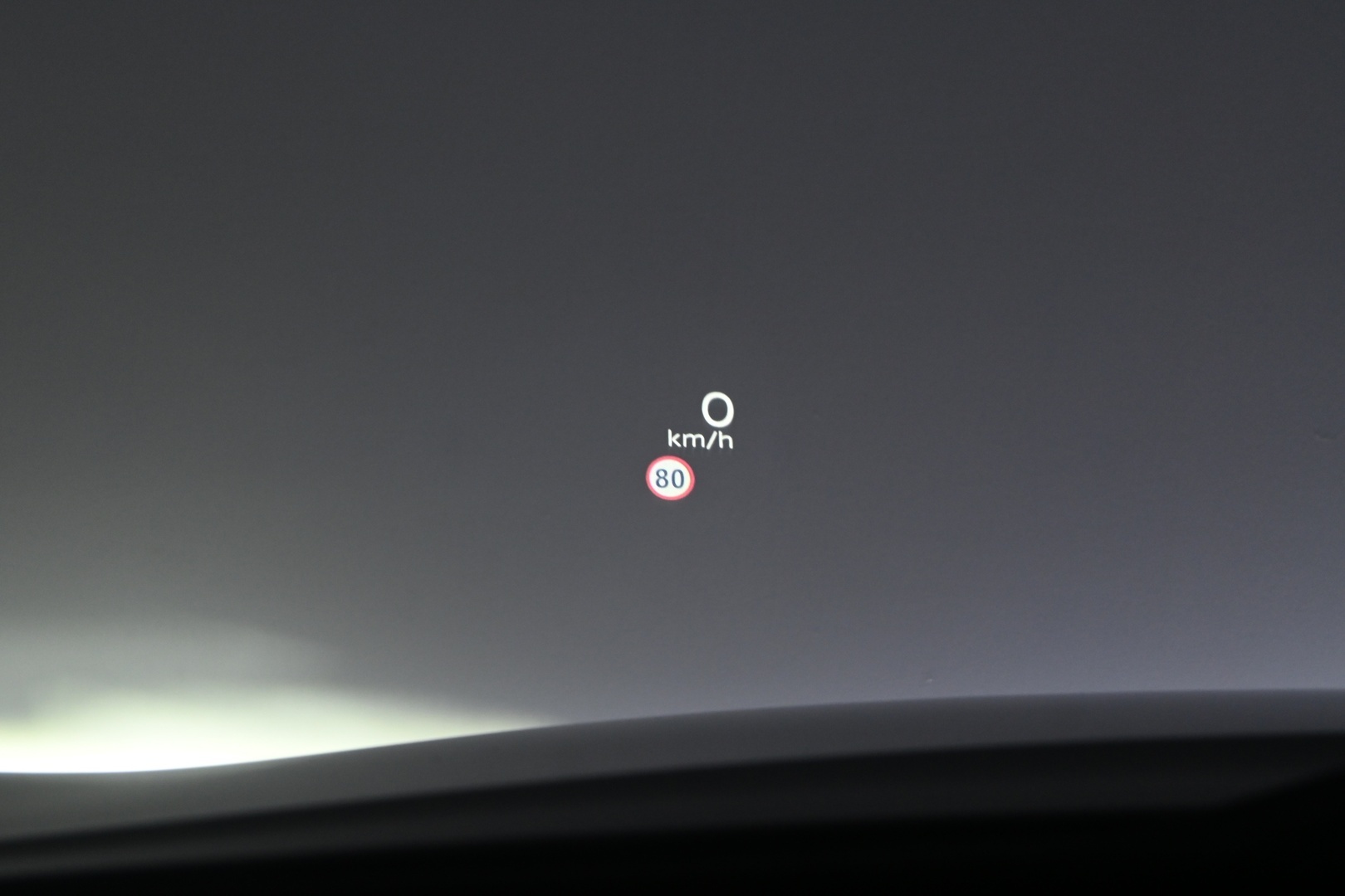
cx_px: 672
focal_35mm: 75
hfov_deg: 27.0
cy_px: 448
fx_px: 2802
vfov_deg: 18.2
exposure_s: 1/160
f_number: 6.3
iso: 800
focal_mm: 50
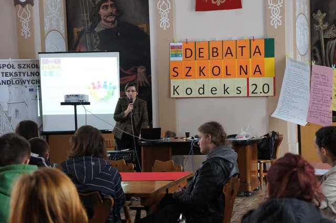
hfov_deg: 24.6
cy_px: 112
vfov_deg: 16.5
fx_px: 769
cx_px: 168
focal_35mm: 82
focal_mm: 55
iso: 1600
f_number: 5.6
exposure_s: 1/40
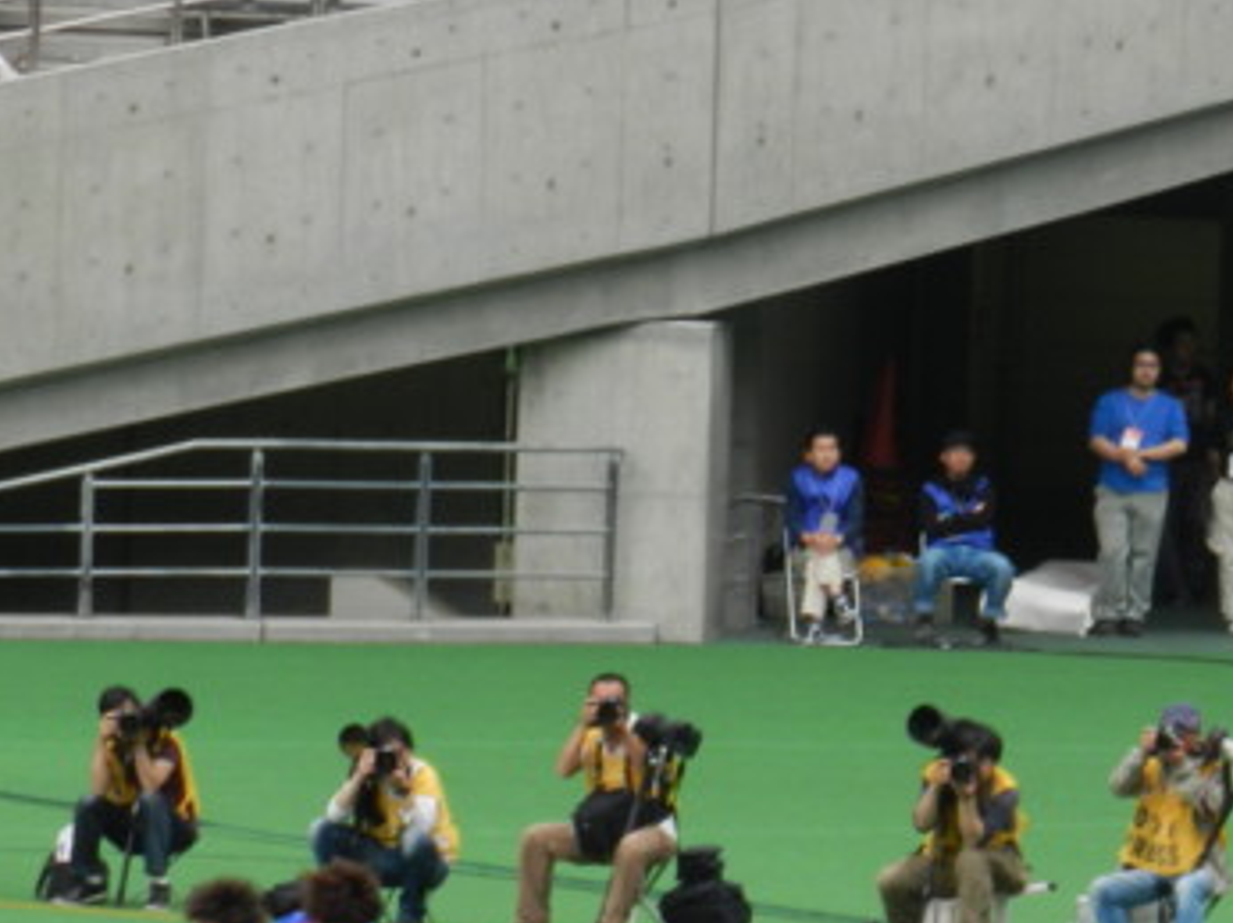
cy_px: 952
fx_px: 25450
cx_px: 1076
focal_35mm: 715
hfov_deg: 2.8
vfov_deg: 2.1
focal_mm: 55
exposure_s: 1/100
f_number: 5.4
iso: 160
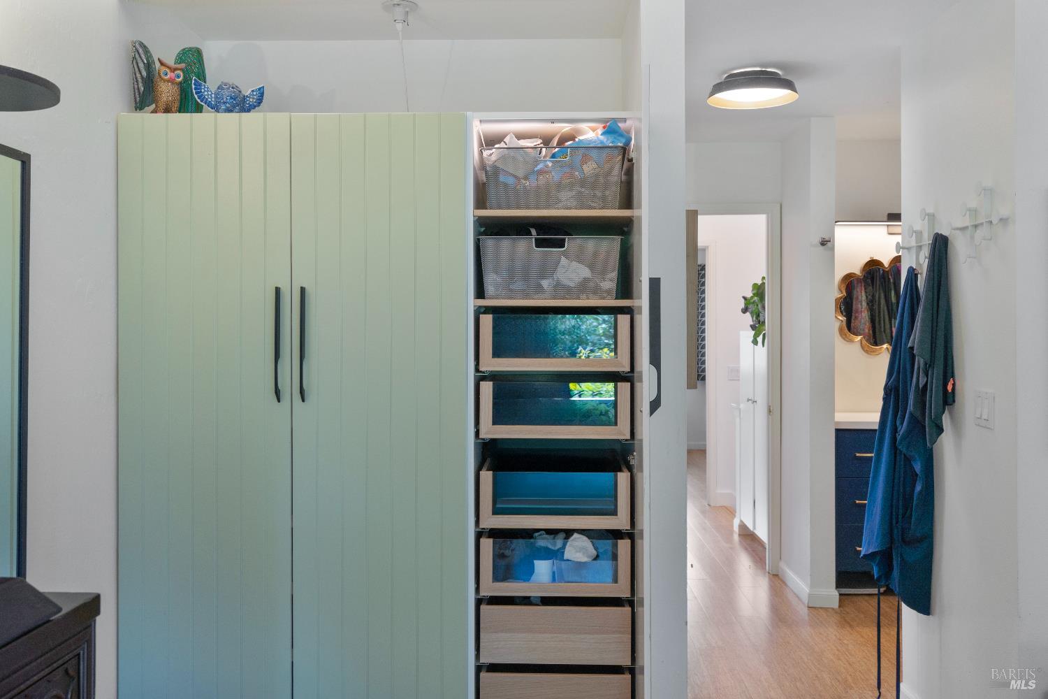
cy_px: 350
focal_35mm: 32
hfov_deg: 58.7
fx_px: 931
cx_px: 524
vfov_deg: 41.1
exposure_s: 1/13
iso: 160
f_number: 7.1
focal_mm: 32
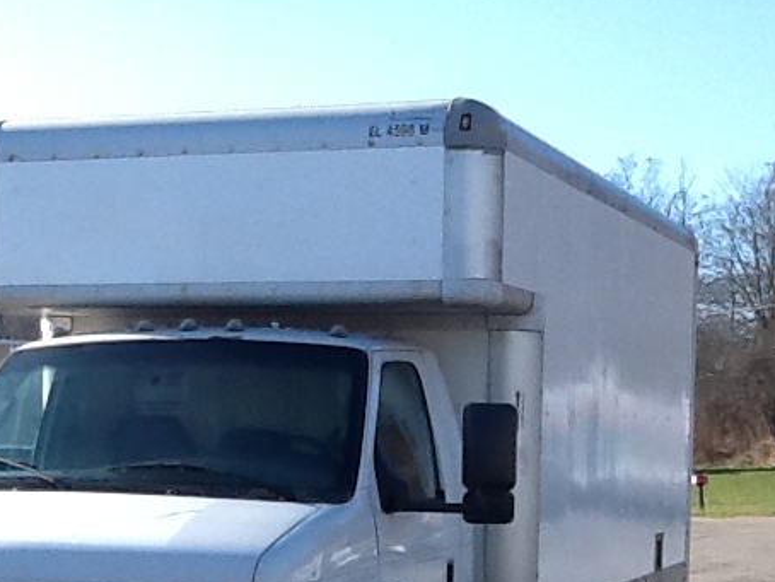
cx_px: 263
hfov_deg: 21.0
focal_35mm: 93
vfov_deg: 15.6
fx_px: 2083
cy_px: 591
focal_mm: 2.03
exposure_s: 1/652
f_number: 2.4
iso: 40
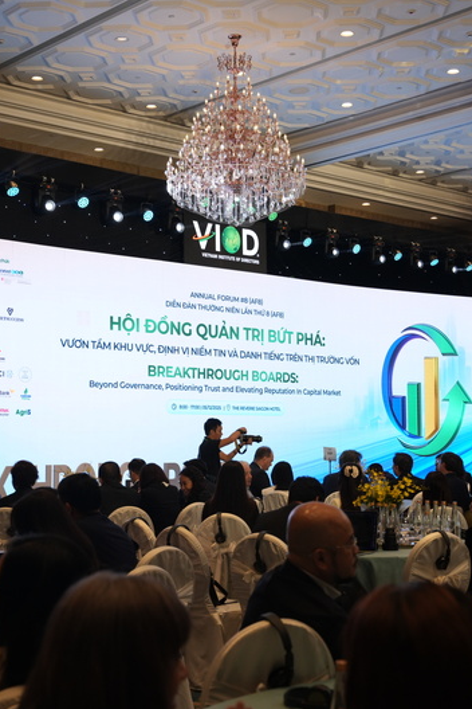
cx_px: 248
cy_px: 354
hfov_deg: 24.2
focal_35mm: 56
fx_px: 1101
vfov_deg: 35.6
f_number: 4
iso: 500
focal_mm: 37
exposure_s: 1/100
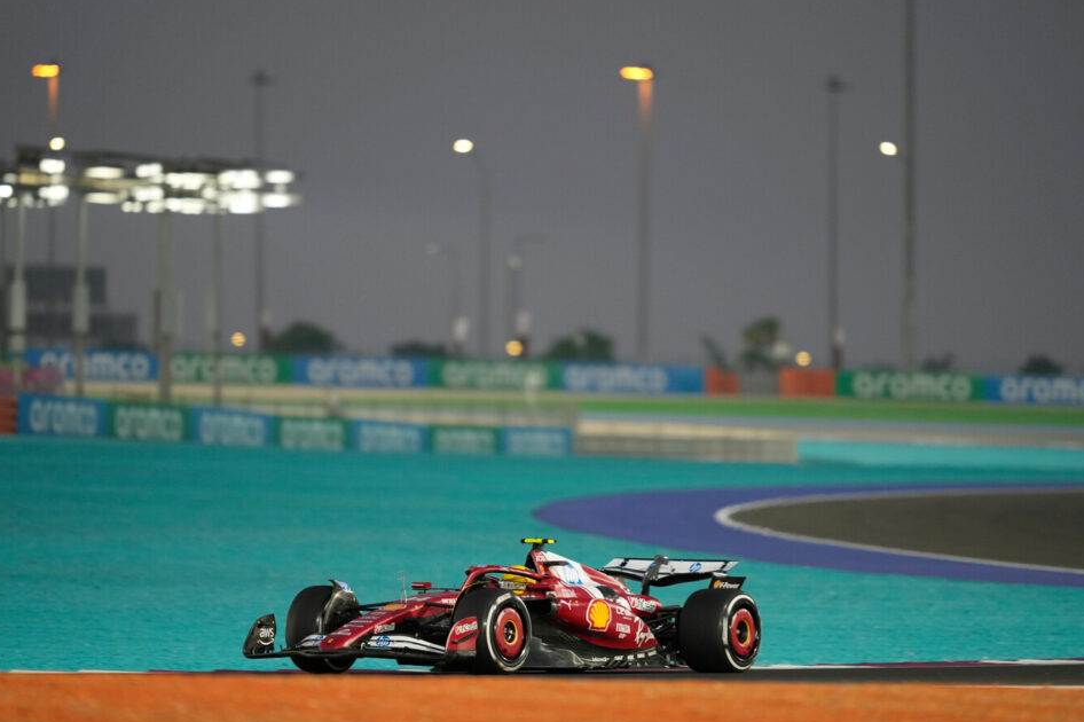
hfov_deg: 4.9
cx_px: 564
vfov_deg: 3.2
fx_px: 12732
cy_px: 358
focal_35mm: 423
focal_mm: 400
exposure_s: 1/800
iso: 1600
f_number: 2.8
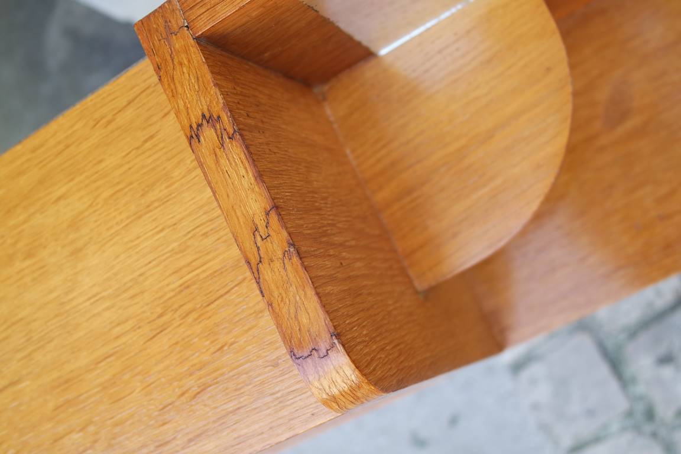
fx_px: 813
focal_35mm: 43
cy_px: 227
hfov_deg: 45.4
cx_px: 340
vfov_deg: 31.2
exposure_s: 1/80
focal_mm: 28
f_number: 4
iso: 200
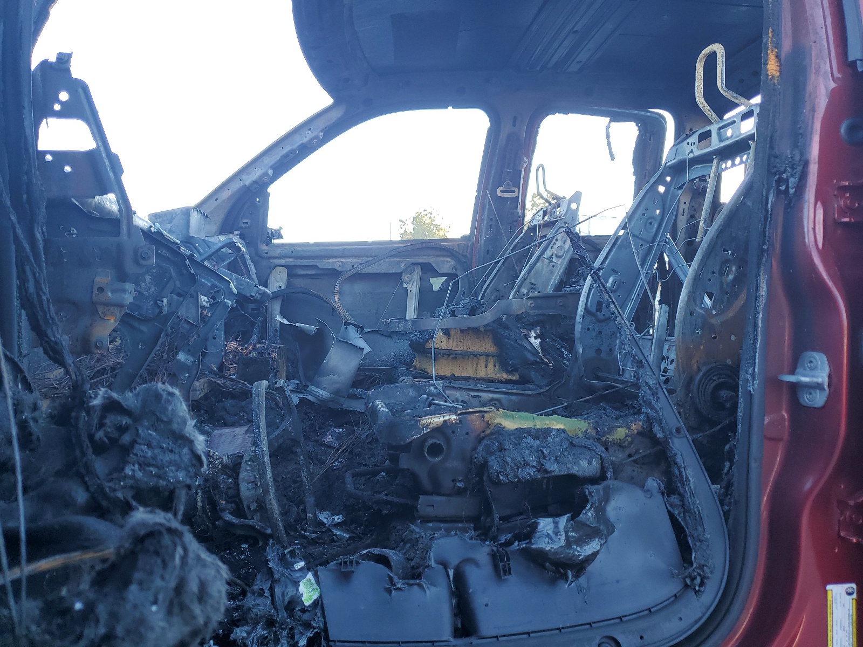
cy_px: 324
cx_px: 432
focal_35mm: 26
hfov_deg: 67.3
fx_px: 648
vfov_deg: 53.1
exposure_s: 1/156
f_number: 1.5
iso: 50
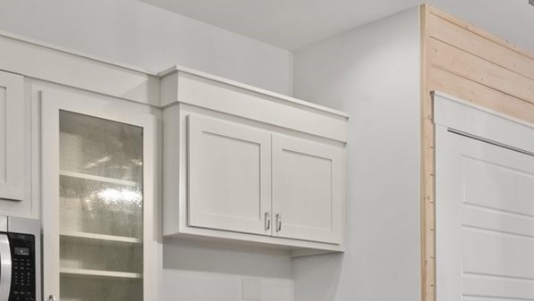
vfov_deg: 20.1
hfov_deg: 34.3
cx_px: 495
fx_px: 807
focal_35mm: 57
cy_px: 333
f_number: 8
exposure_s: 1/1.67
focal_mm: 16
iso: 100
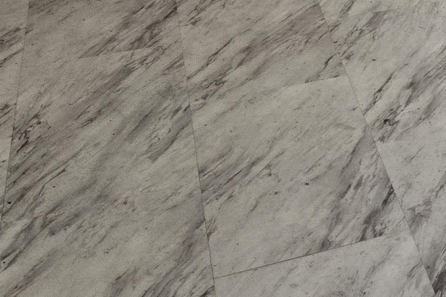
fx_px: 1177
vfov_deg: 12.7
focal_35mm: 95
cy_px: -293
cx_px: 774
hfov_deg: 17.8
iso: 200
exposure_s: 1/120
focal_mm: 5.4
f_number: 1.8
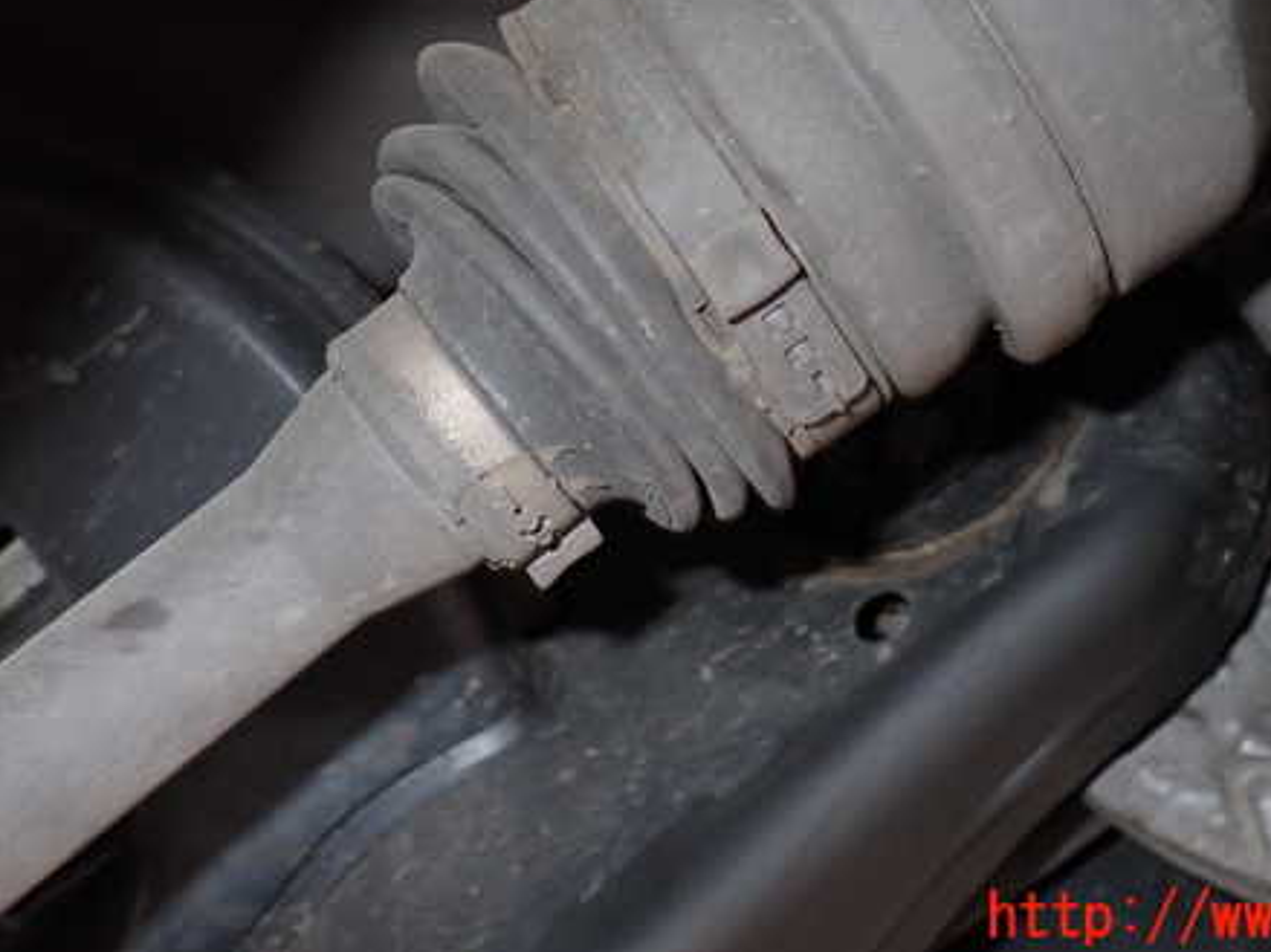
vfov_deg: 34.7
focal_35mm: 41
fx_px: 1505
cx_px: 773
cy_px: 304
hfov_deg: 45.5
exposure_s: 1/30
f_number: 6.3
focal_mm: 5.4
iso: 250
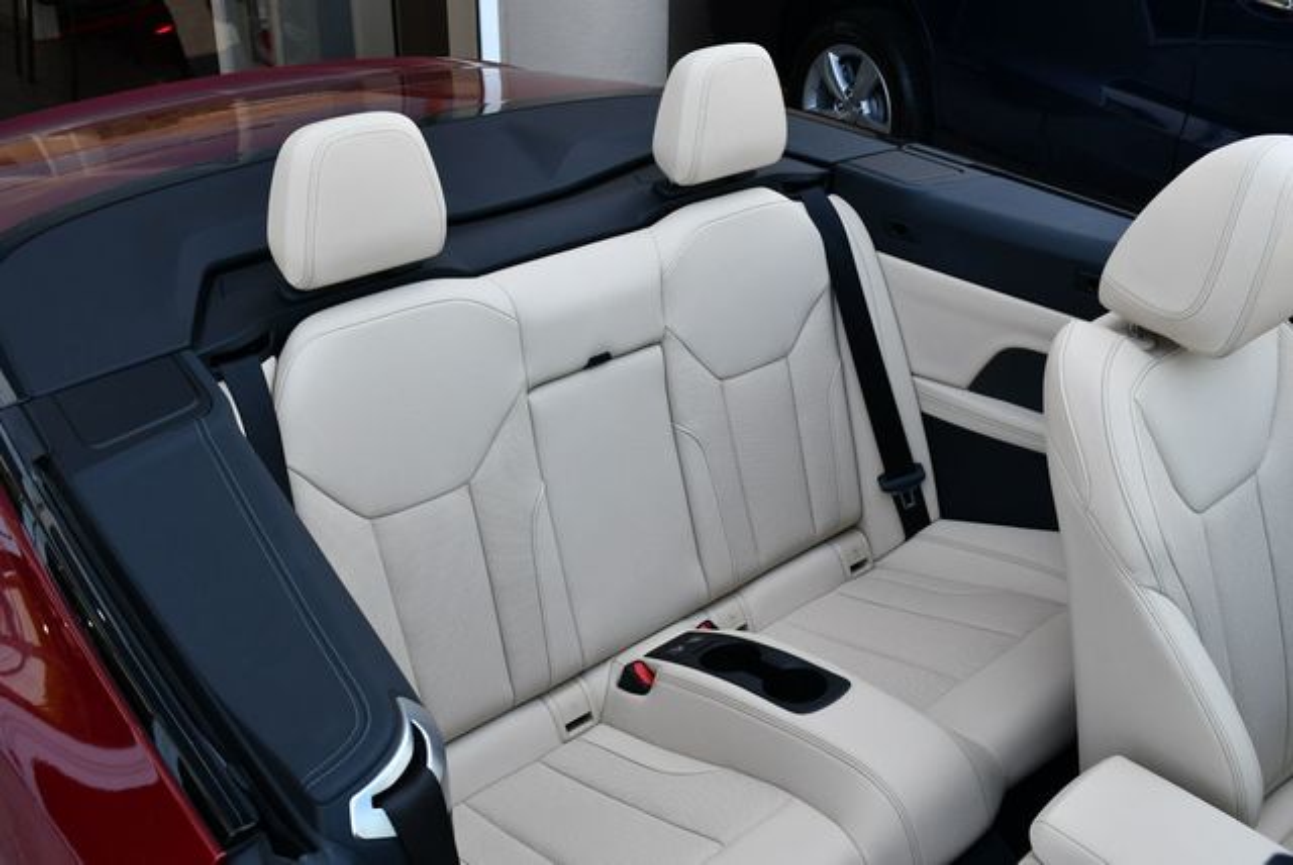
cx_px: 646
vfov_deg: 36.9
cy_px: 432
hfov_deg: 53.1
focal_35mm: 36
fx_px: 1294
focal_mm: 18
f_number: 5.6
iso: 280
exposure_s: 1/250
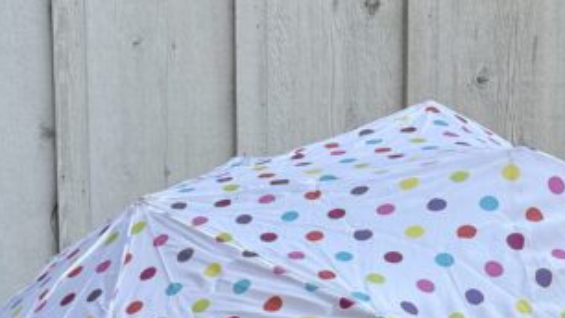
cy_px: 695
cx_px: 131
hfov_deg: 28.1
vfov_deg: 13.3
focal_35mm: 74
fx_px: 1108
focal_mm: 5.96
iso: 40
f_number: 1.6
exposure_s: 1/195
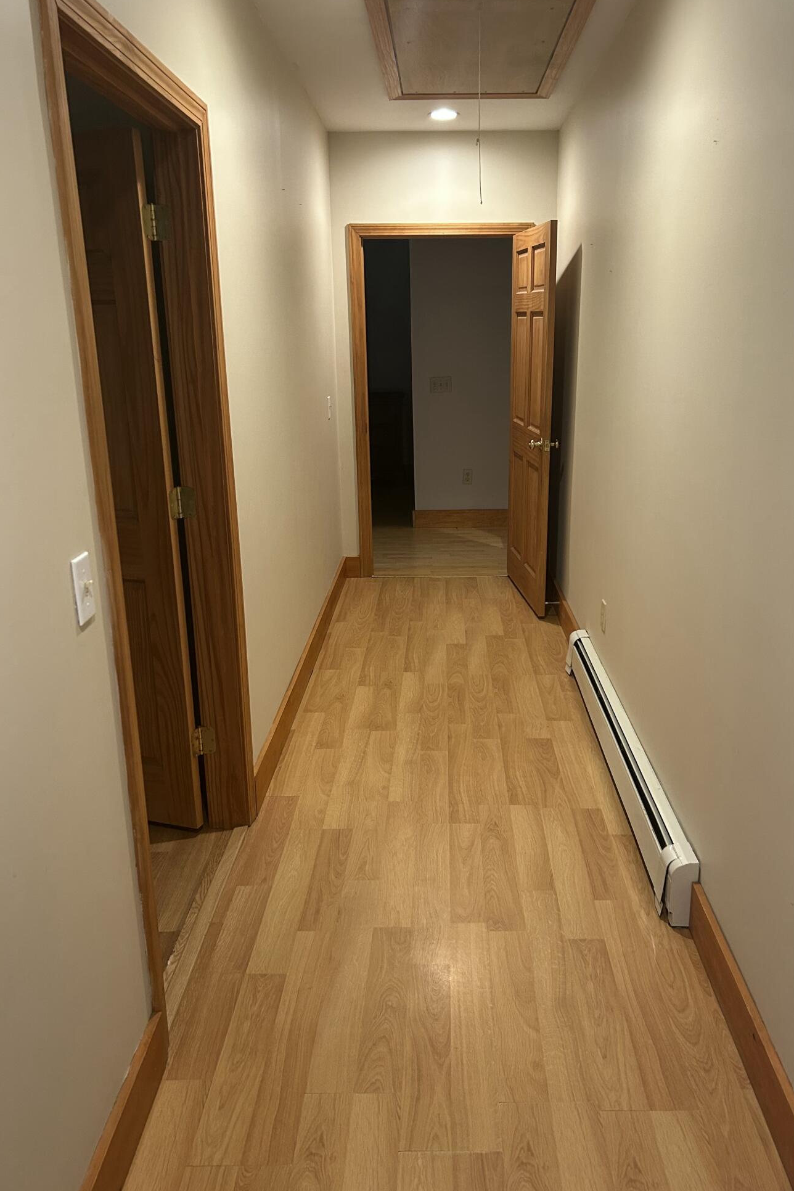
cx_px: 436
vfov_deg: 65.5
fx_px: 926
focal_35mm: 28
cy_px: 589
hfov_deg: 46.3
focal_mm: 5.7
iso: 200
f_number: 1.5
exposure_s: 1/60
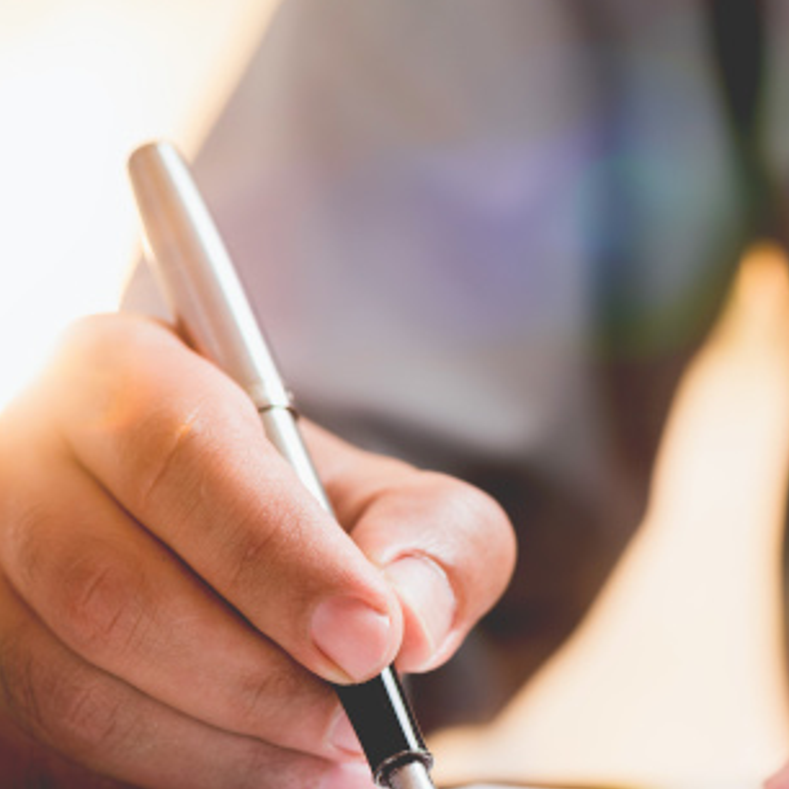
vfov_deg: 10.0
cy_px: 500
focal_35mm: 175
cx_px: 456
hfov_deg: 10.0
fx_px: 4513
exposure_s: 1/80
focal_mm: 105
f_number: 6.3
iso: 125
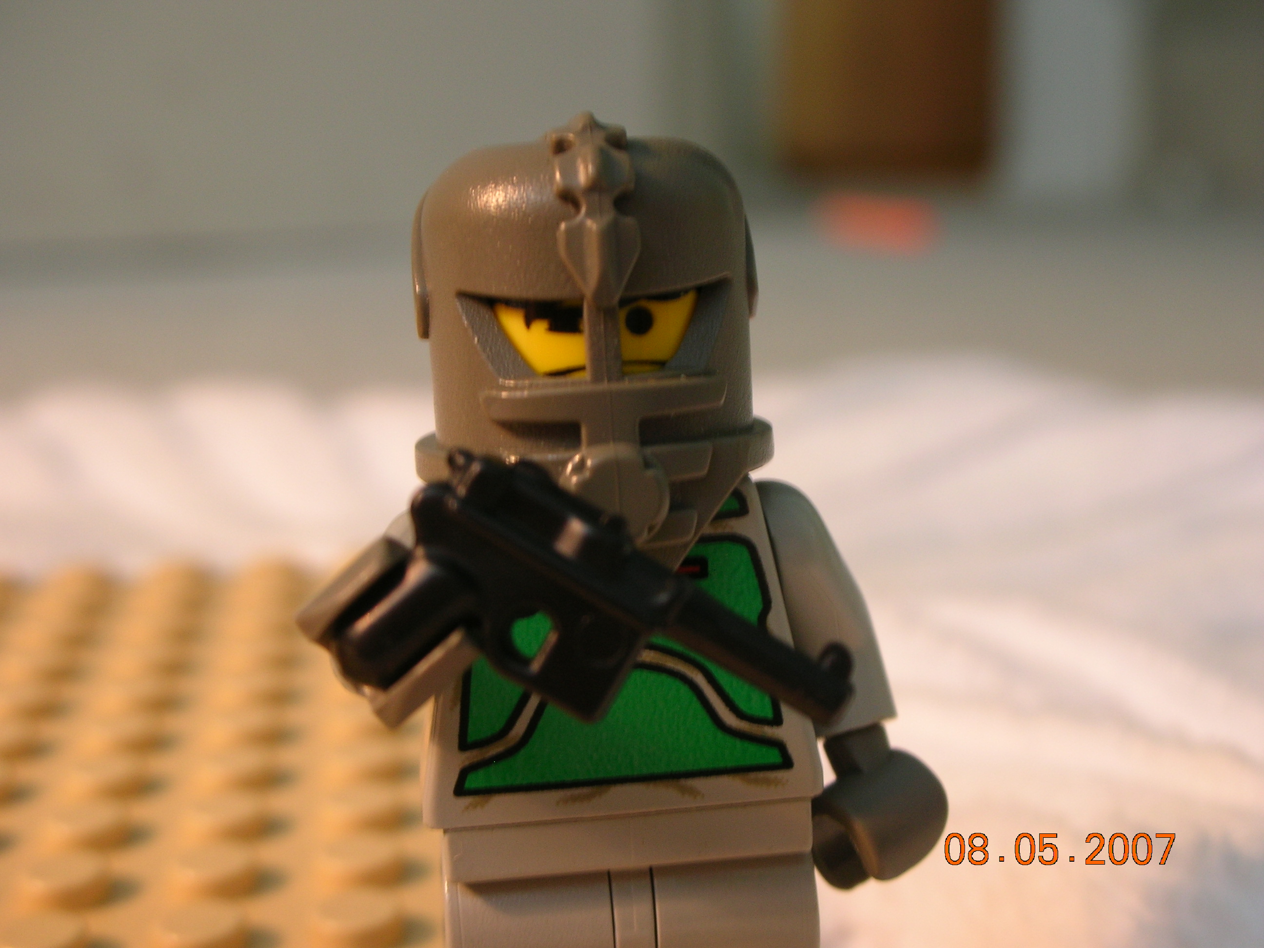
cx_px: 632
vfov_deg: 24.0
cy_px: 474
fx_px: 2227
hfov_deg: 31.7
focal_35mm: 61
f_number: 4
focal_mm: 10.1
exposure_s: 1/7.4
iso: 50
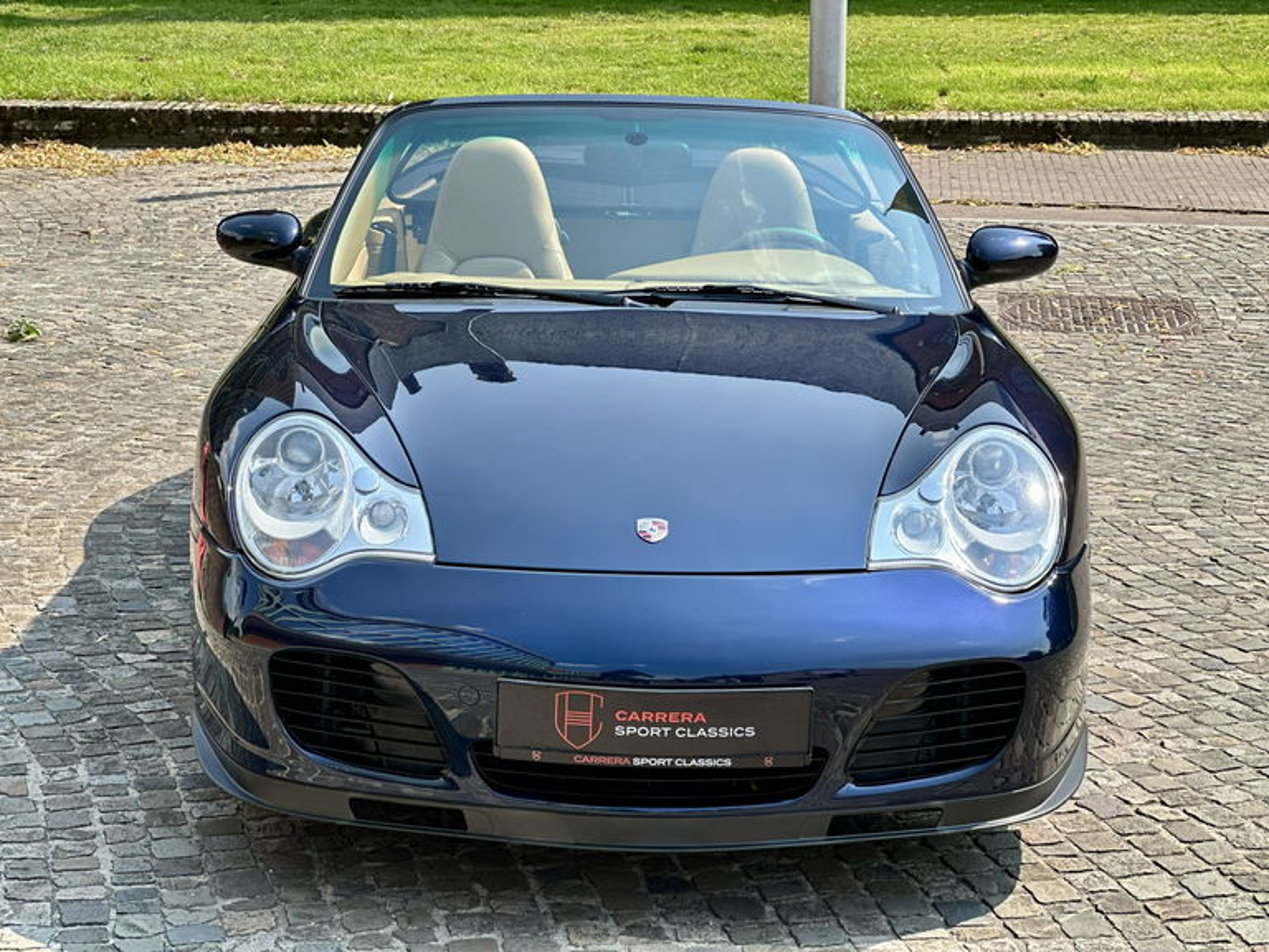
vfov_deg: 19.1
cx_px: 634
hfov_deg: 25.3
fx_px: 2823
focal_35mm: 77
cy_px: 476
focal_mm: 9
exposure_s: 1/374
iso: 32
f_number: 2.8
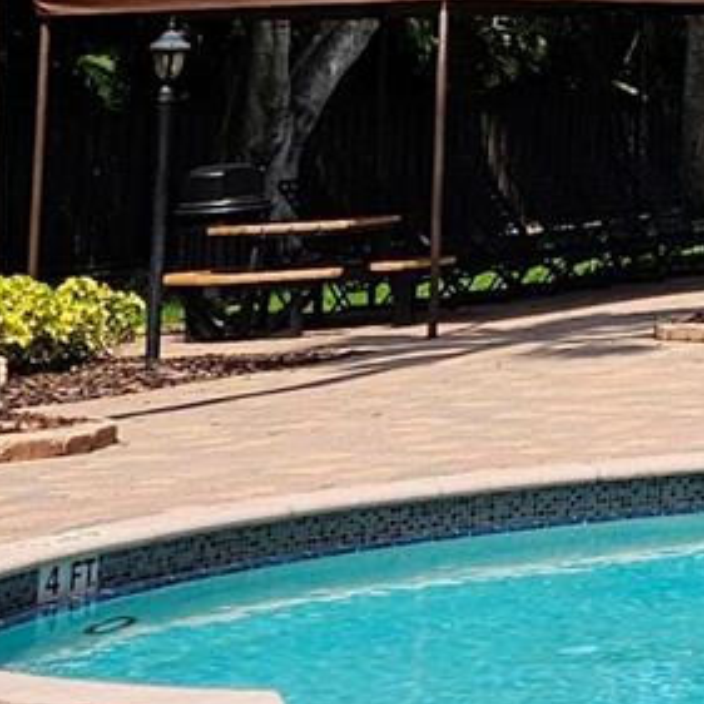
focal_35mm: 148
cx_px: 1874
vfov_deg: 11.3
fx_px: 3405
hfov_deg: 9.9
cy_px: -366
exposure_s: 1/3143
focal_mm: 5.4
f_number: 1.8
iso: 25
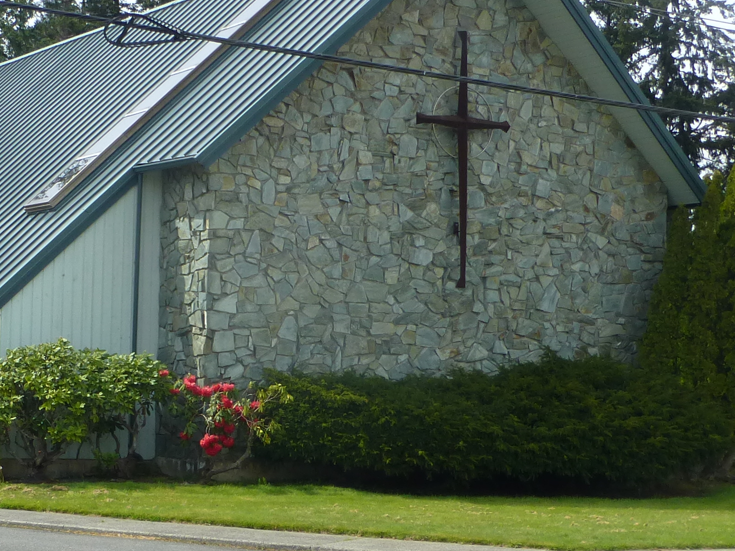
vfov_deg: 16.1
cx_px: 144
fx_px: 1953
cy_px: 256
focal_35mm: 92
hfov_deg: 21.1
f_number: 3.7
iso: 100
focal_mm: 6.1
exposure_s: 1/800
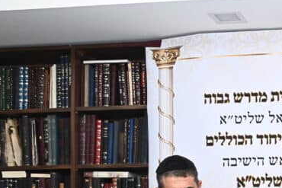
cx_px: 361
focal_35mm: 83
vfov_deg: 15.5
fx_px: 650
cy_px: 257
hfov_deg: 22.1
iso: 1600
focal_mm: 30
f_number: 10
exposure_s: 1/100
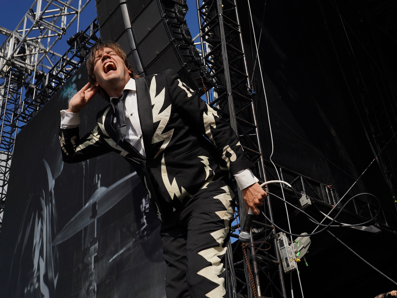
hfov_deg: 47.9
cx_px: 191
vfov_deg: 36.8
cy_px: 159
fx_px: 447
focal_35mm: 39
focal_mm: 30
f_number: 8
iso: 100
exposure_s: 1/640
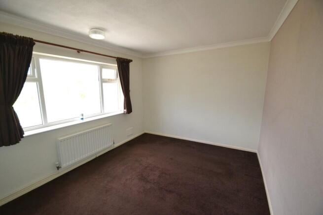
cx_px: 162
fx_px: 135
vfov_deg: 77.4
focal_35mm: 15
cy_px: 108
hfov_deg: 100.4
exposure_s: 1/60
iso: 1600
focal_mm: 10
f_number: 3.5
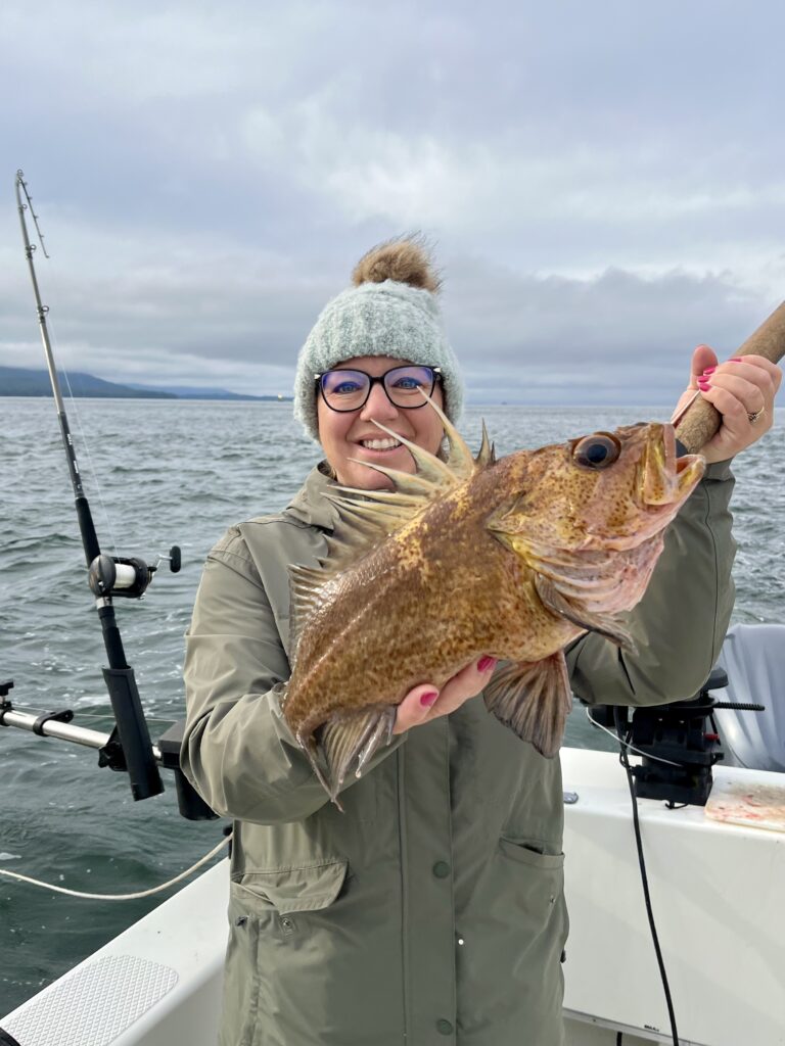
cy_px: 523
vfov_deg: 67.3
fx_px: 786
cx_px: 392
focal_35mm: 26
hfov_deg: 53.1
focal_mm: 5.1
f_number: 1.6
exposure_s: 1/2268
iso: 50
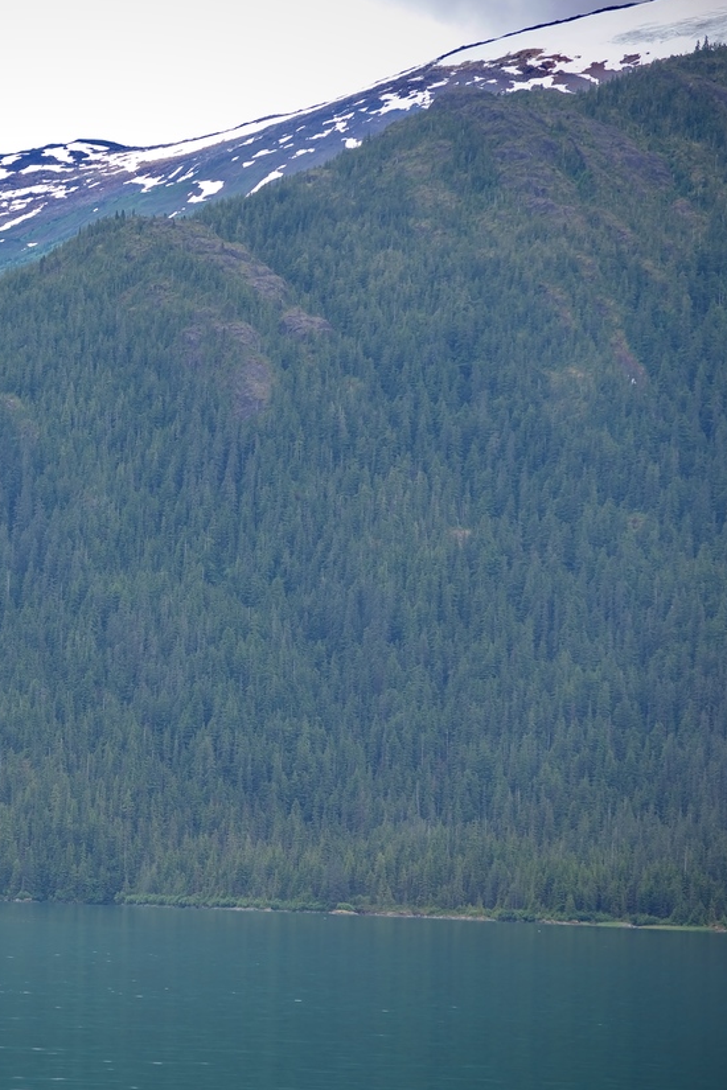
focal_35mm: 194
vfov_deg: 10.6
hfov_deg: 7.1
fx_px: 5876
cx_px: 46
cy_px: 536
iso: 140
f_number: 4.8
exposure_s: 1/250
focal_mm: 125
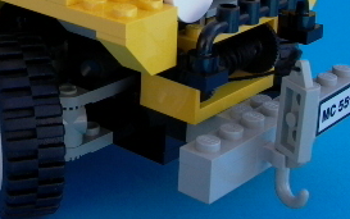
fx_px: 783
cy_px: -55
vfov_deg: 15.3
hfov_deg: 24.4
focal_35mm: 82
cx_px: 28
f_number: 4.03
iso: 100
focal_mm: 7.13
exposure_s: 1/356
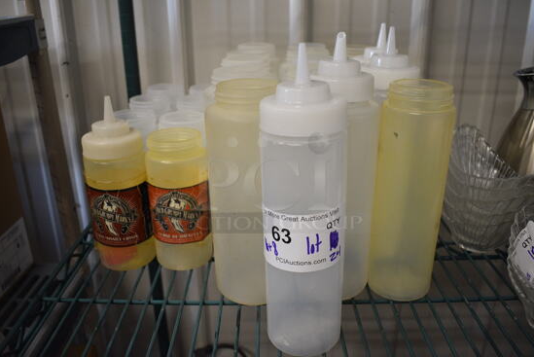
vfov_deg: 43.7
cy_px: 182
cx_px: 263
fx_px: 445
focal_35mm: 30
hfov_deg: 61.9
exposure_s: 1/125
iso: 1000
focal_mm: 18
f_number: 3.5
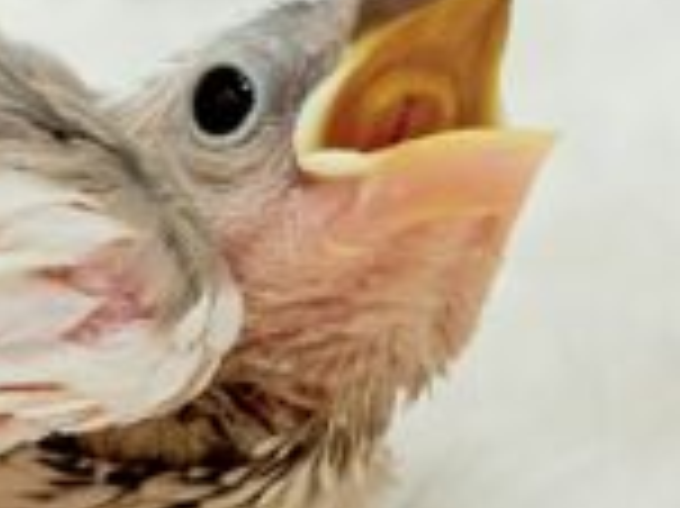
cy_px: 256
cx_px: -95
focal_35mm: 221
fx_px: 4338
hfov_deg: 8.9
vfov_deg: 6.7
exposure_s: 1/100
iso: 64
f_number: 1.6
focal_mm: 5.96
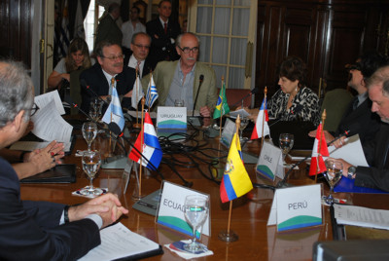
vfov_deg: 26.6
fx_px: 552
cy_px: 130
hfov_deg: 38.8
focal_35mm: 51
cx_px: 194
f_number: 5
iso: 200
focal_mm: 34
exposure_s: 1/60
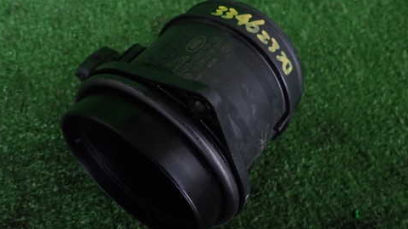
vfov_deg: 34.6
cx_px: 189
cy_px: 110
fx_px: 368
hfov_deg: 58.0
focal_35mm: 34
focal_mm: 4.5
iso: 500
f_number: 2
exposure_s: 1/30
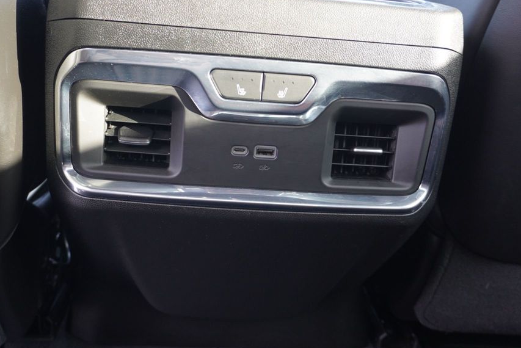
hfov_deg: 53.0
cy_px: 154
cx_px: 239
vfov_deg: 36.9
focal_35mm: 36
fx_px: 521
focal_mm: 20
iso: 800
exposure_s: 1/60
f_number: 4
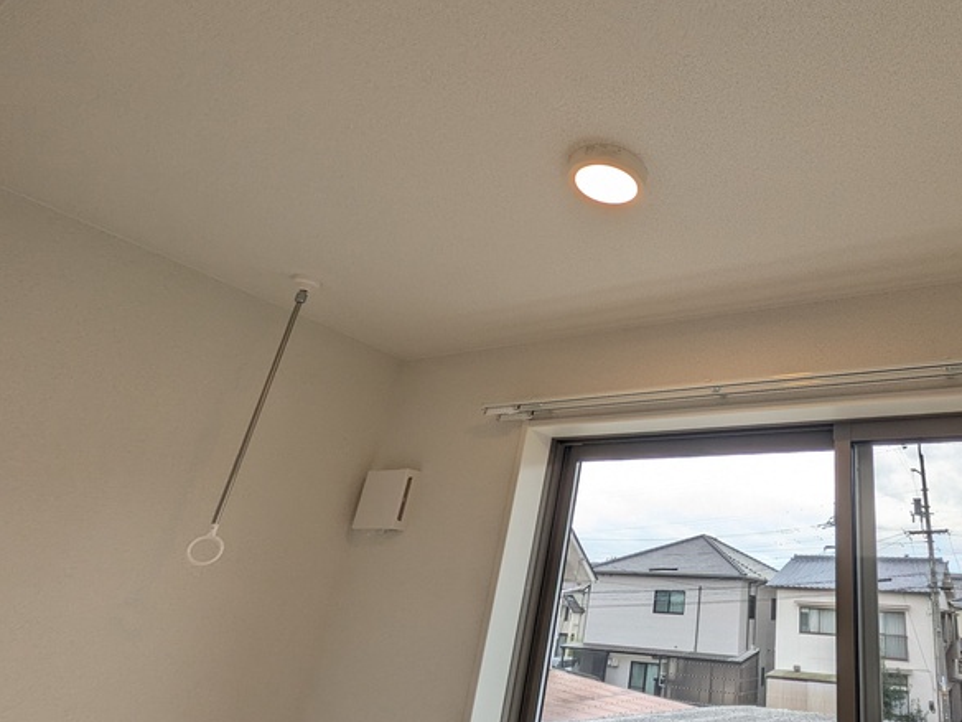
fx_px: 639
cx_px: 736
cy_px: 326
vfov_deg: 58.8
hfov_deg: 68.5
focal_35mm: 23
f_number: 2.2
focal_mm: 1.83
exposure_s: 1/436
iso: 49
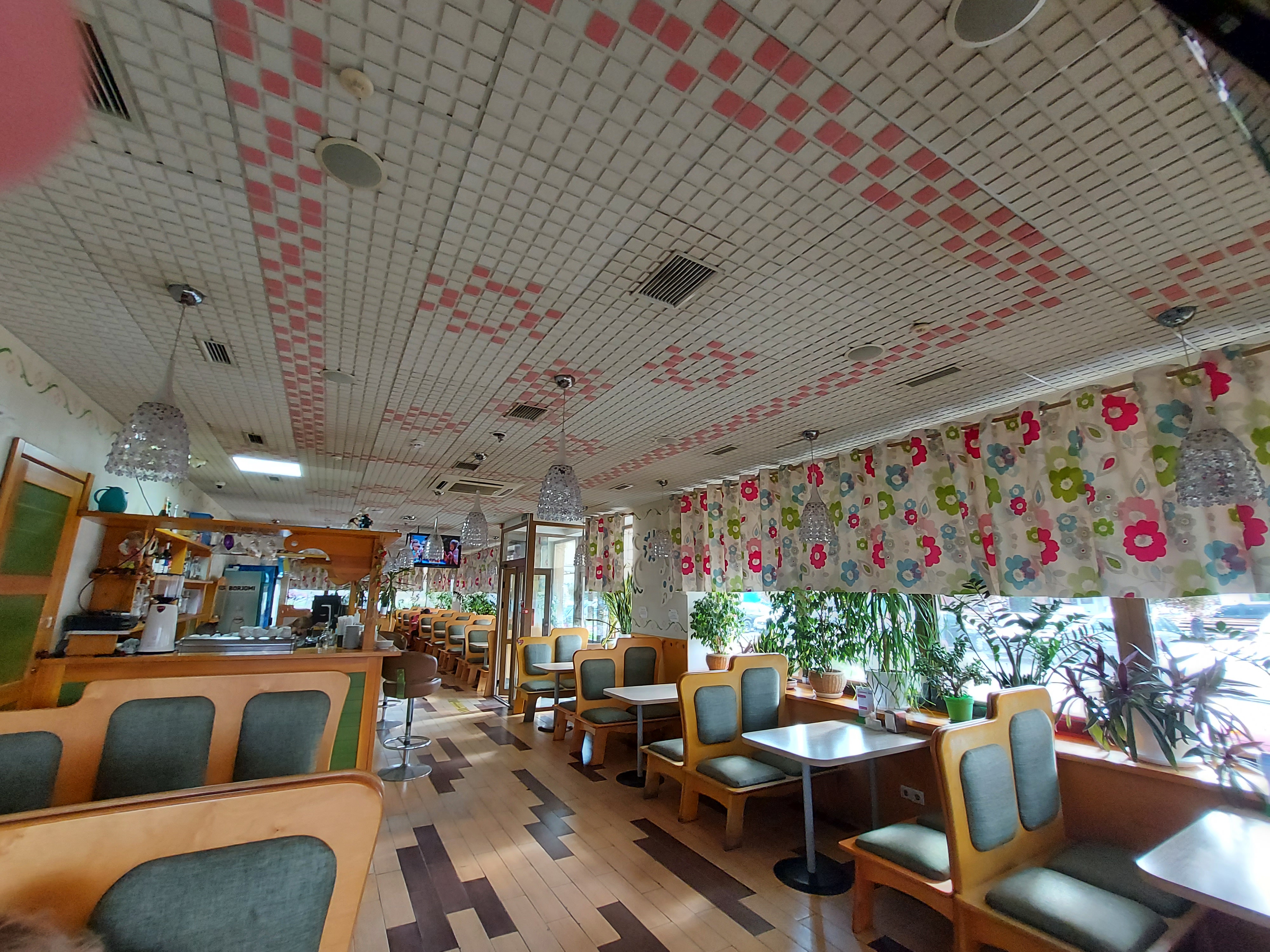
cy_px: 476
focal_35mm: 13
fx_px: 477
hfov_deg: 106.2
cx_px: 635
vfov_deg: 89.9
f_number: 2.2
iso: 250
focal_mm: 1.74
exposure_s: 1/50
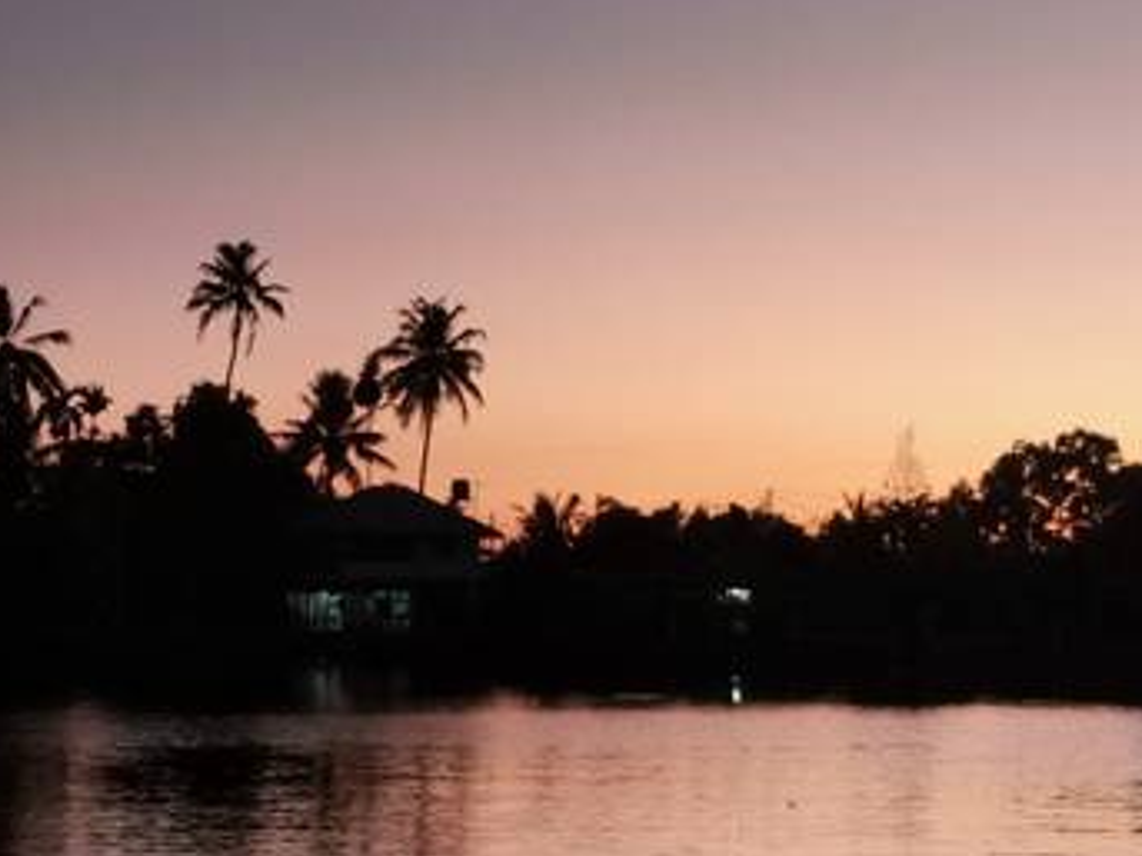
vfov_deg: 17.5
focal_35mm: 84
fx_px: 2770
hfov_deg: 23.2
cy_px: 533
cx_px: 356
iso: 320
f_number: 1.8
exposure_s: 1/50
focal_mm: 5.58
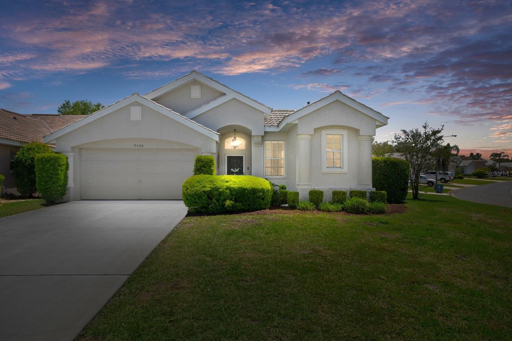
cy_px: 174
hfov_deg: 78.6
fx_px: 313
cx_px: 247
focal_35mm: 22
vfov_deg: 57.2
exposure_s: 1/200
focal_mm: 14
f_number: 8
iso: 250
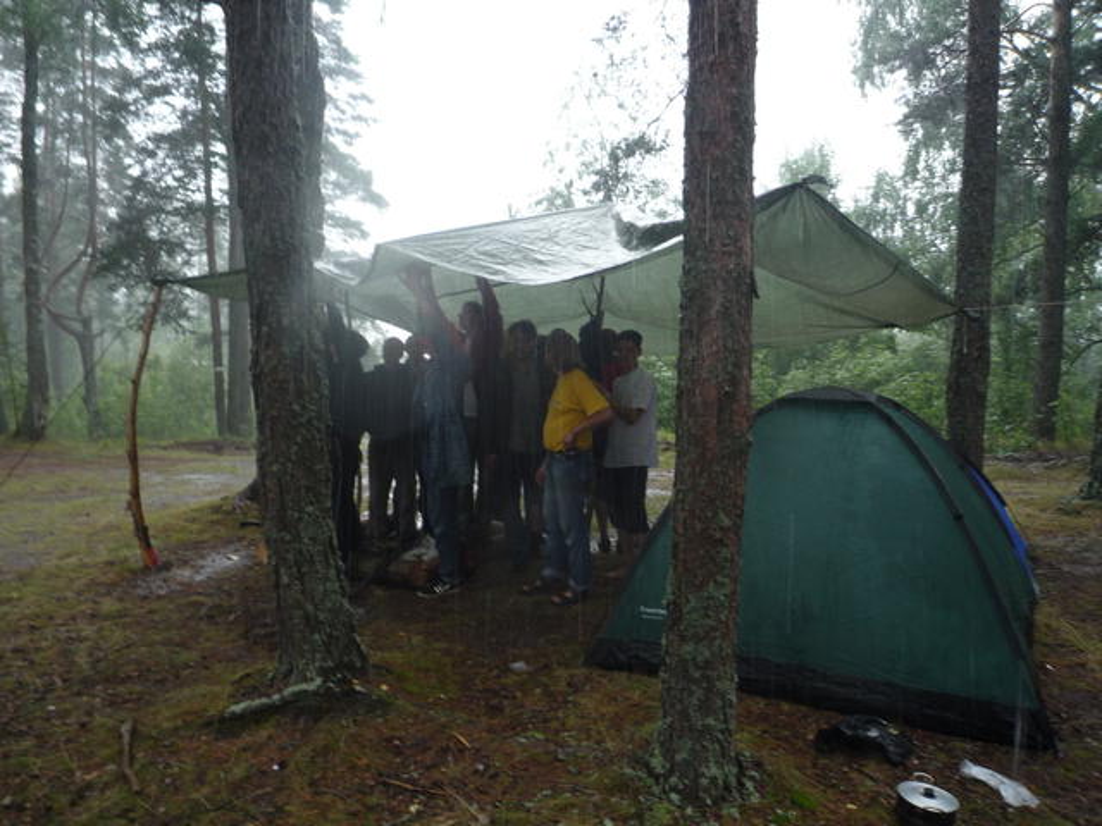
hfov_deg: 67.3
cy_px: 413
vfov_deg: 53.1
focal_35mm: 26
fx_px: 828
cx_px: 551
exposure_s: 1/40
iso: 100
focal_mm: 4.5
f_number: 2.8
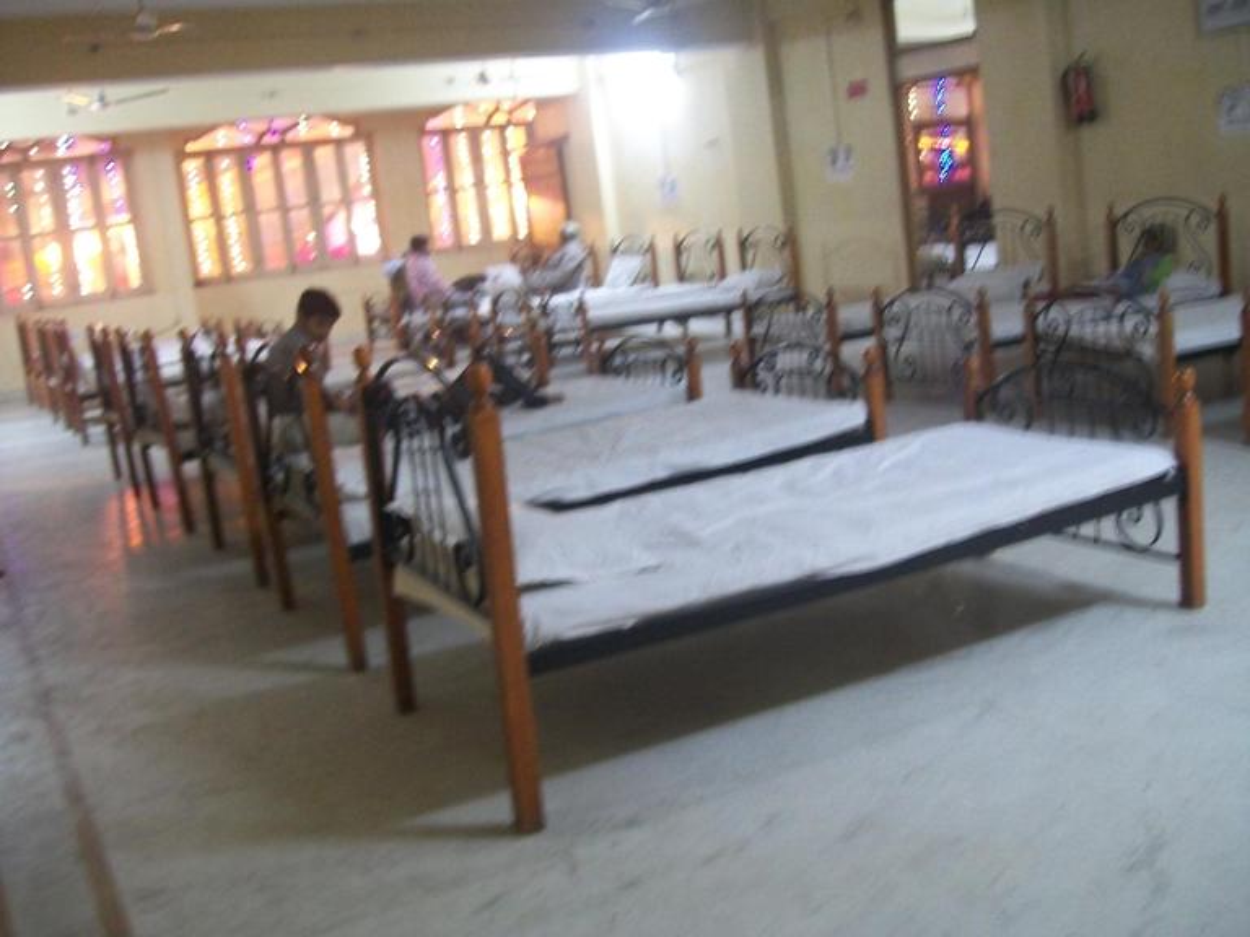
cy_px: 468
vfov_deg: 39.7
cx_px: 625
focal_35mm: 36
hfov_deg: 51.4
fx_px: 1300
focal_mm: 6
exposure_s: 1/4
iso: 240
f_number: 2.7
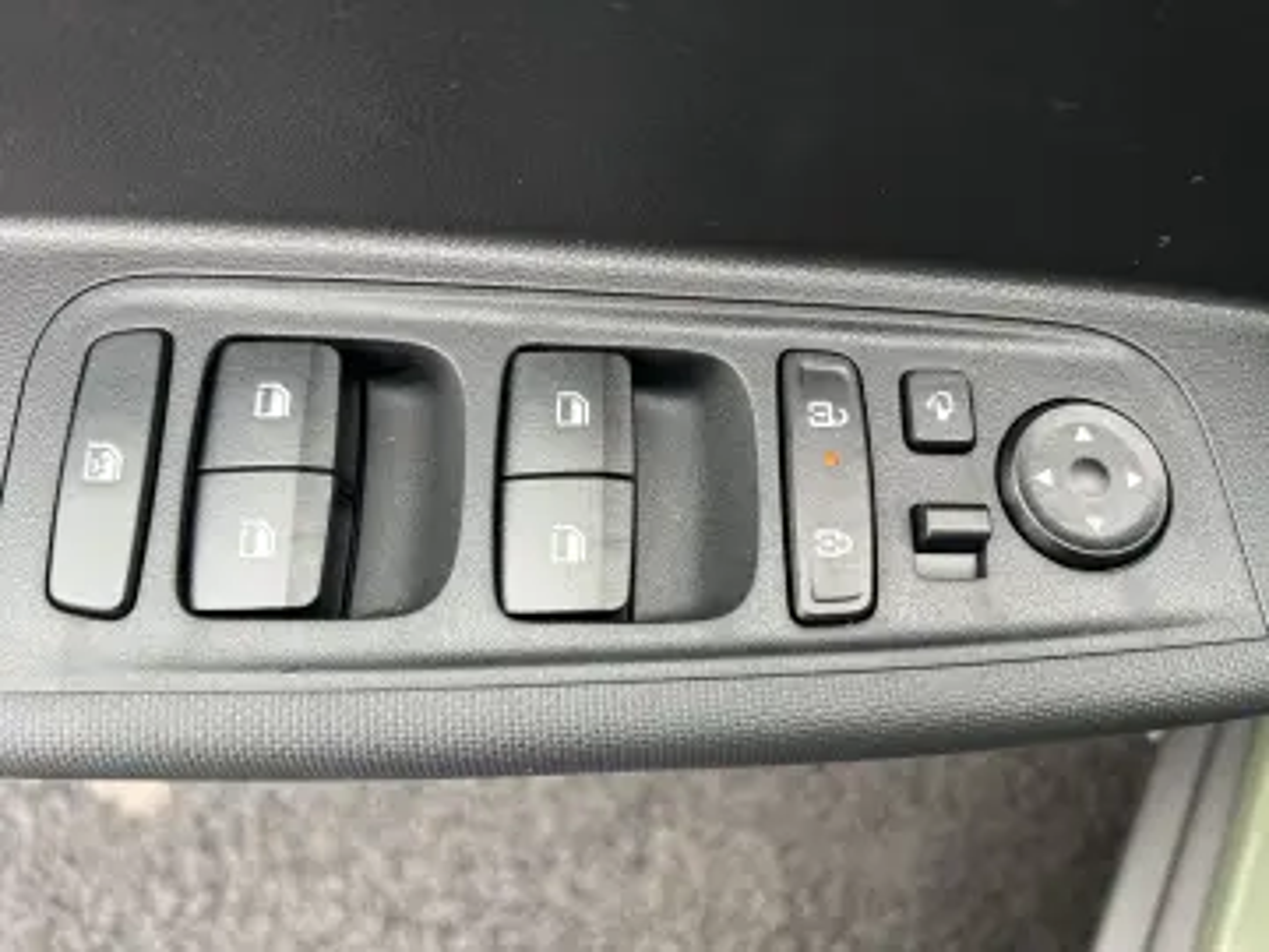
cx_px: 634
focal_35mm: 26
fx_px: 953
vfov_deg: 53.1
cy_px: 476
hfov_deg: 67.3
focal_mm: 5.7
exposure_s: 1/121
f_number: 1.5
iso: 80
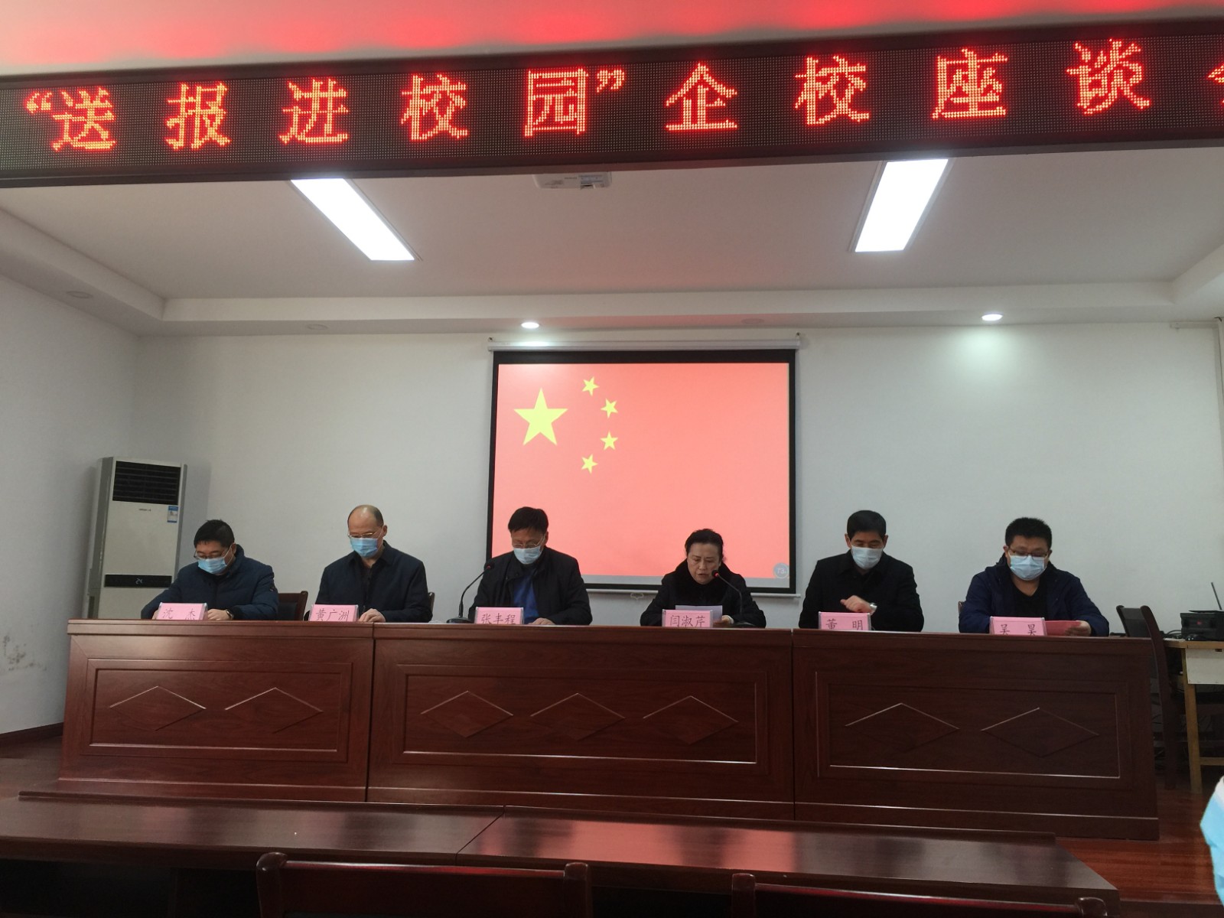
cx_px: 612
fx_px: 1025
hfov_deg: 61.7
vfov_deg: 48.2
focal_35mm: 29
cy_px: 459
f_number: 2.2
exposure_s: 1/33
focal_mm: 4.15
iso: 32
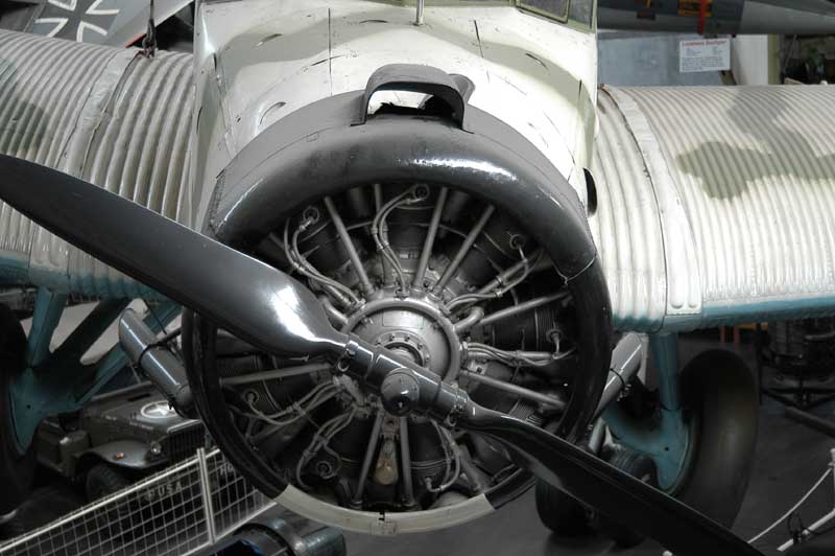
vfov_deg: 18.2
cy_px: 278
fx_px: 1738
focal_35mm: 75
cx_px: 418
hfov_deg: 27.0
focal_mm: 50
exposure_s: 1/8
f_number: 4.5
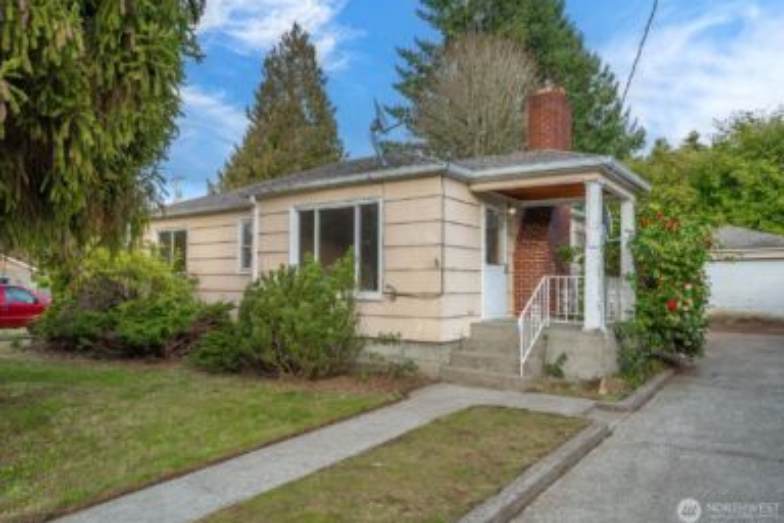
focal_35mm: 25
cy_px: 256
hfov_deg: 71.5
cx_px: 386
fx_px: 544
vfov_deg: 51.3
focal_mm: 24
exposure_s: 1/125
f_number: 6.3
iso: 100
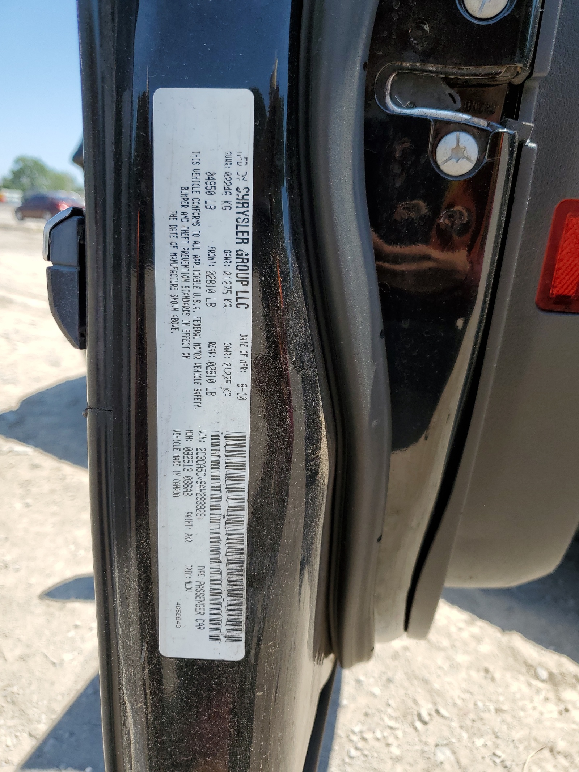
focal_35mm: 26
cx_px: 290
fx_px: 580
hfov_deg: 53.1
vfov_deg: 67.3
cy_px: 386
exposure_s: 1/1667
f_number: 1.5
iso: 50
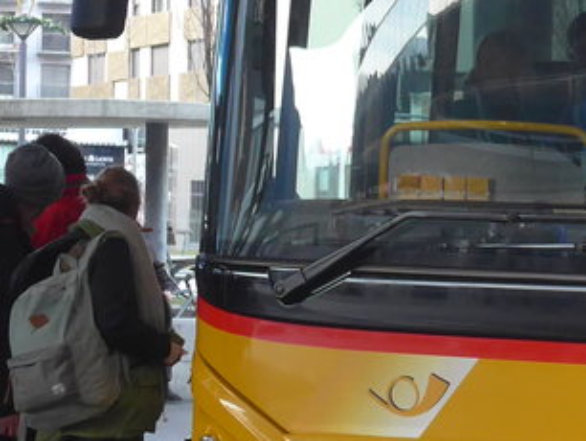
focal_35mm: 192
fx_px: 3253
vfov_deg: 7.7
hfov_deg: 10.2
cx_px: 659
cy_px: 33
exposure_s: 1/60
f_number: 3.2
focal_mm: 10.1
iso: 320
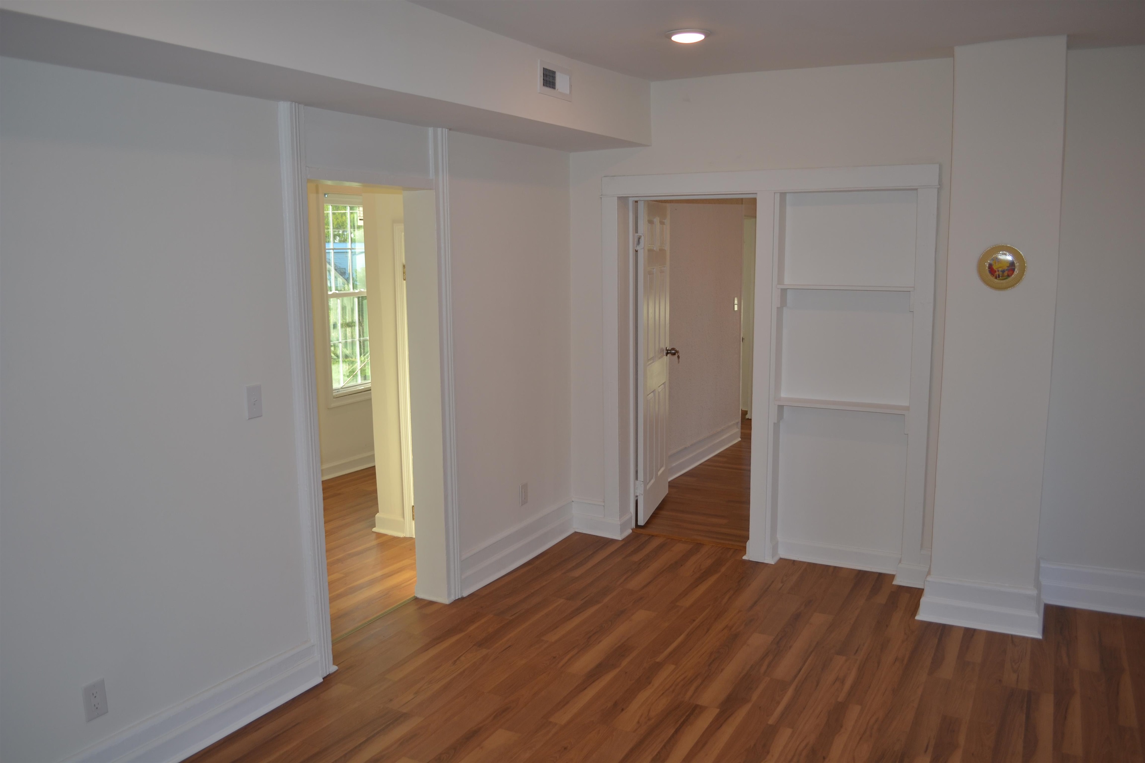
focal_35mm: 27
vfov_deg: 47.9
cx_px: 572
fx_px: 859
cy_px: 382
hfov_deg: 67.4
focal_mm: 18
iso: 100
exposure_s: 1/60
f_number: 3.5
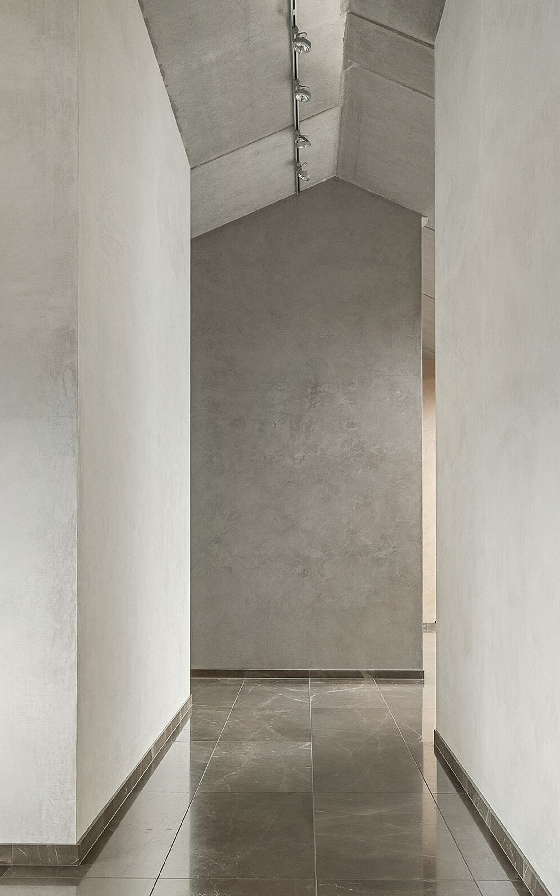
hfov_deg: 37.3
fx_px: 830
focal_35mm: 34
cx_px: 291
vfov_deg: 56.7
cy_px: 445
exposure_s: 1/30
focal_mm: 21.9
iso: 640
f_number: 9
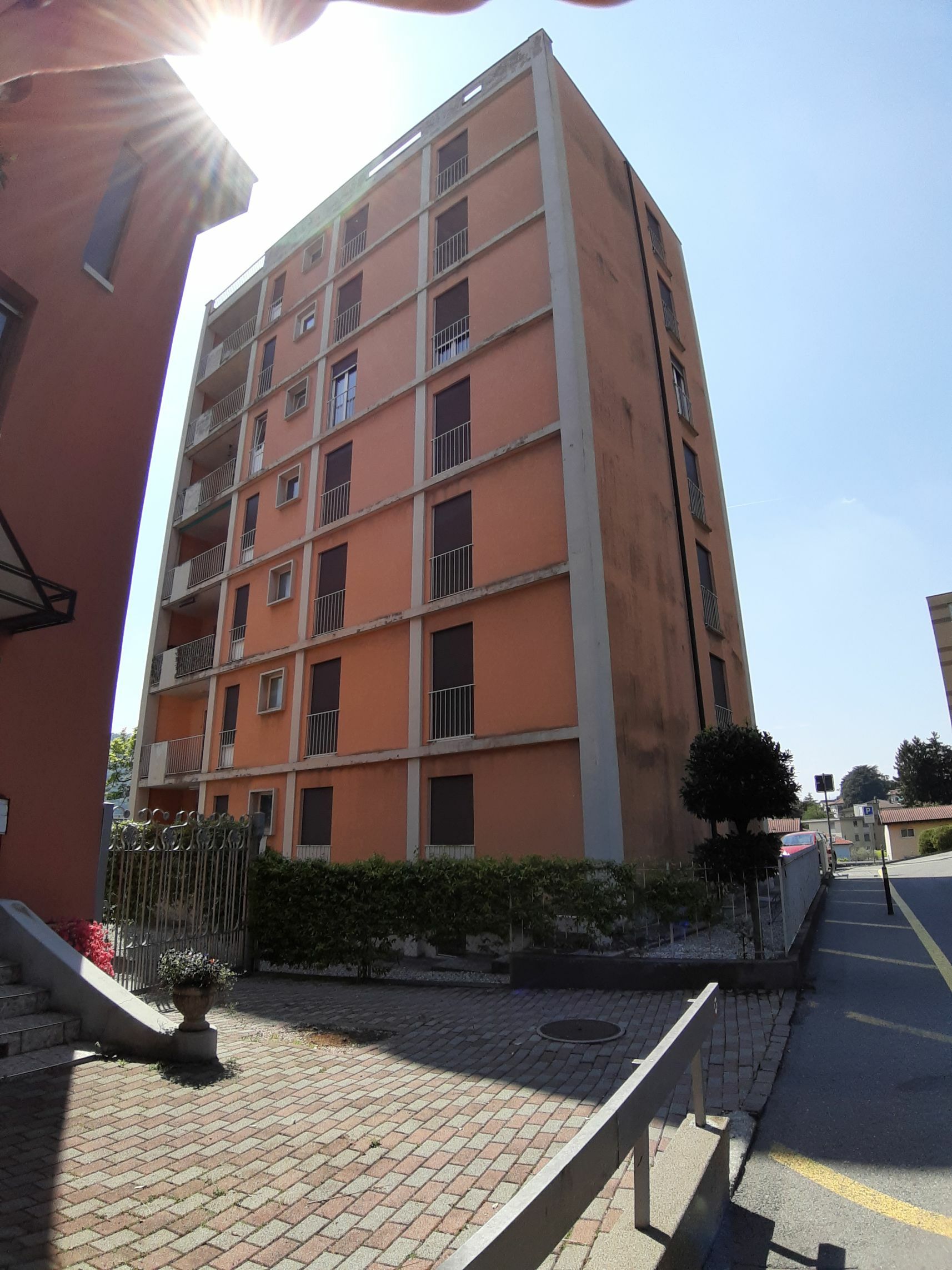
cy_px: 635
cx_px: 476
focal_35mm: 18
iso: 40
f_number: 2.4
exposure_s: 1/1014
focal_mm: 1.87
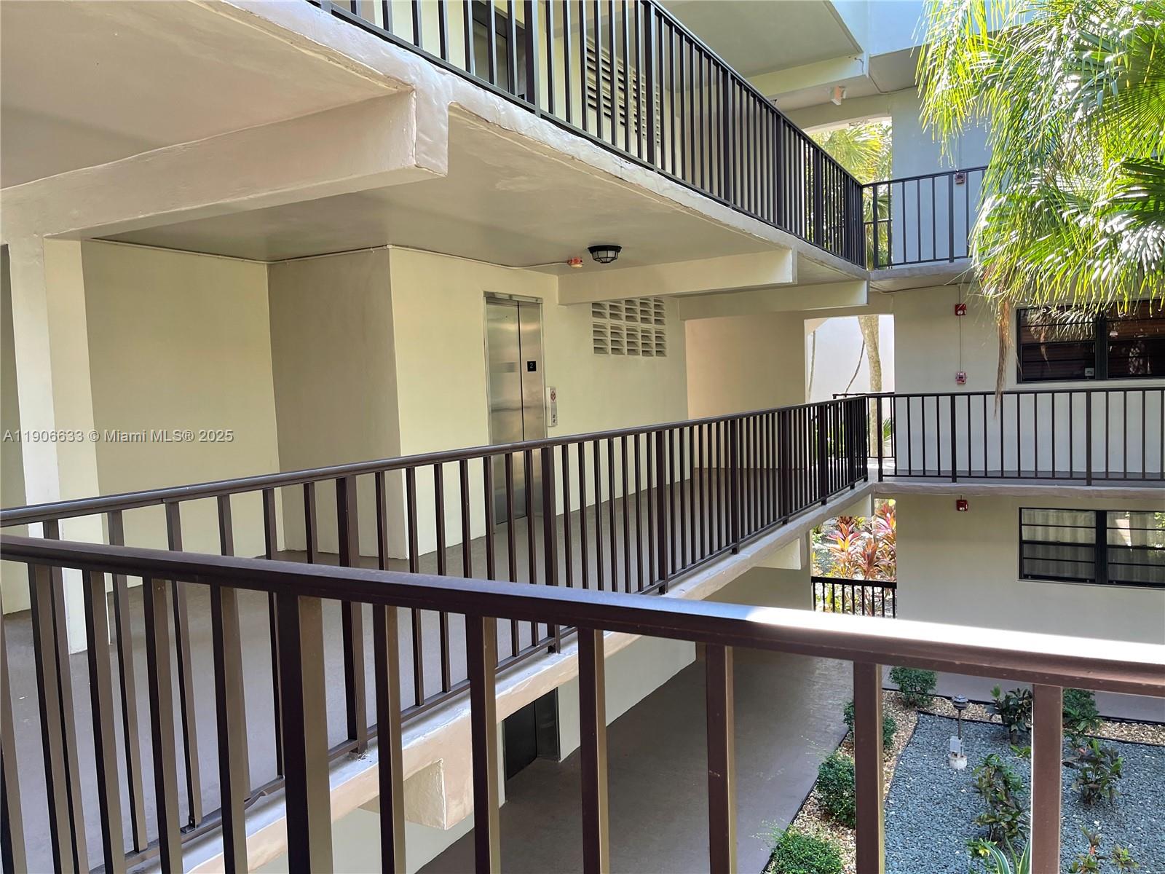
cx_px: 582
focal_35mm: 26
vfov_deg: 53.1
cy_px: 437
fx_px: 875
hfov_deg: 67.3
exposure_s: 1/121
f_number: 1.6
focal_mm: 5.1
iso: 64
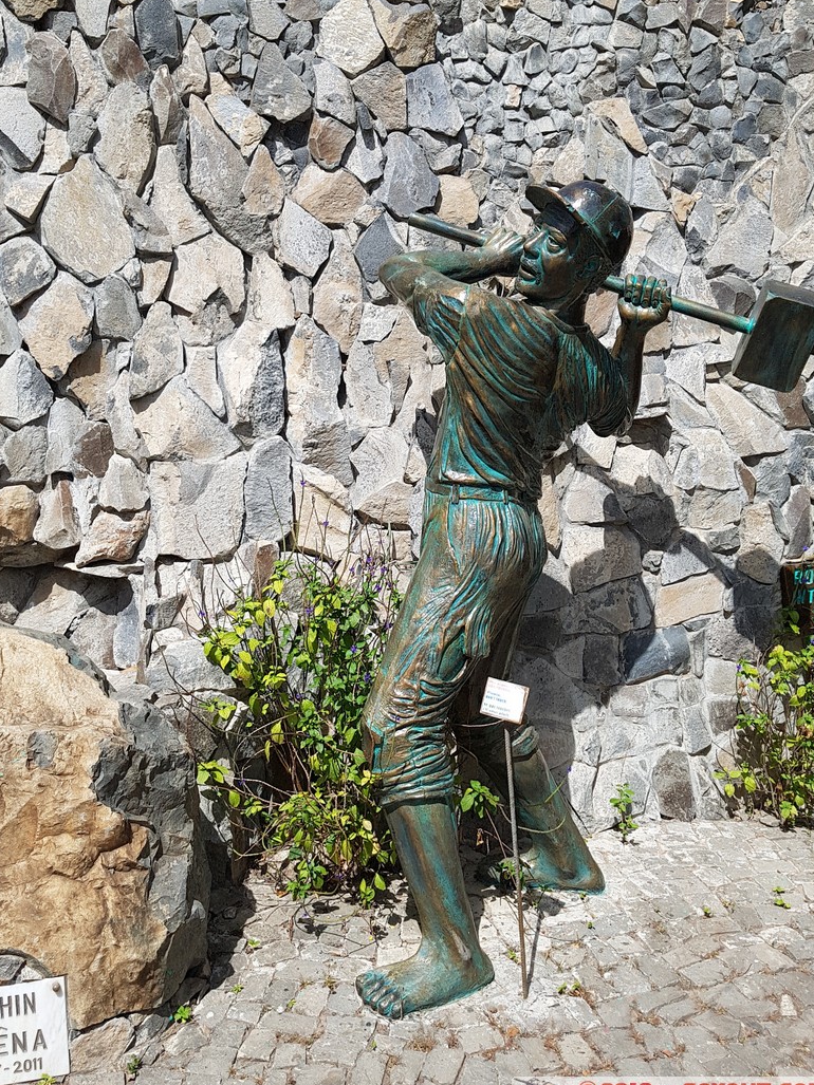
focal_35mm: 27
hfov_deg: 51.3
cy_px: 549
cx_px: 414
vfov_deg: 65.3
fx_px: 847
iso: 50
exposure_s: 1/2464
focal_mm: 4.2
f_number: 1.7
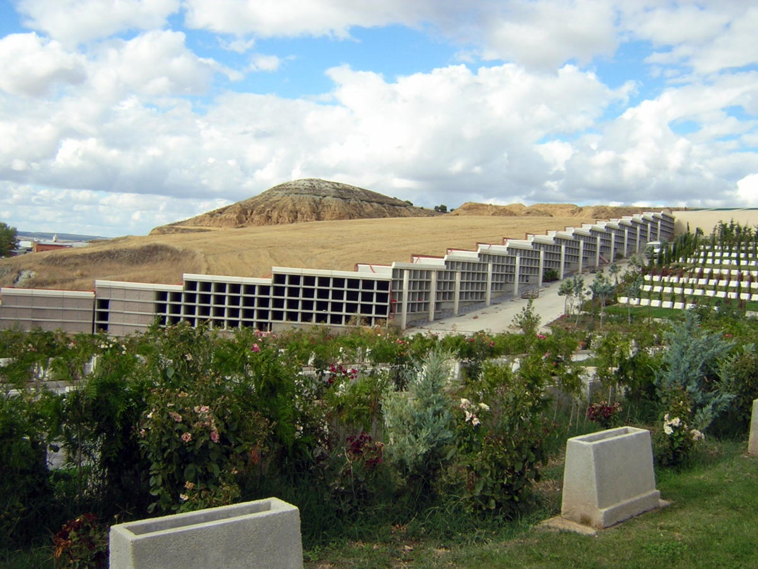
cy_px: 284
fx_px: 788
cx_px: 379
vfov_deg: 39.7
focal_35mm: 36
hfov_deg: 51.4
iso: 100
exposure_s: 1/226
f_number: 5.2
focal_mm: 4.7
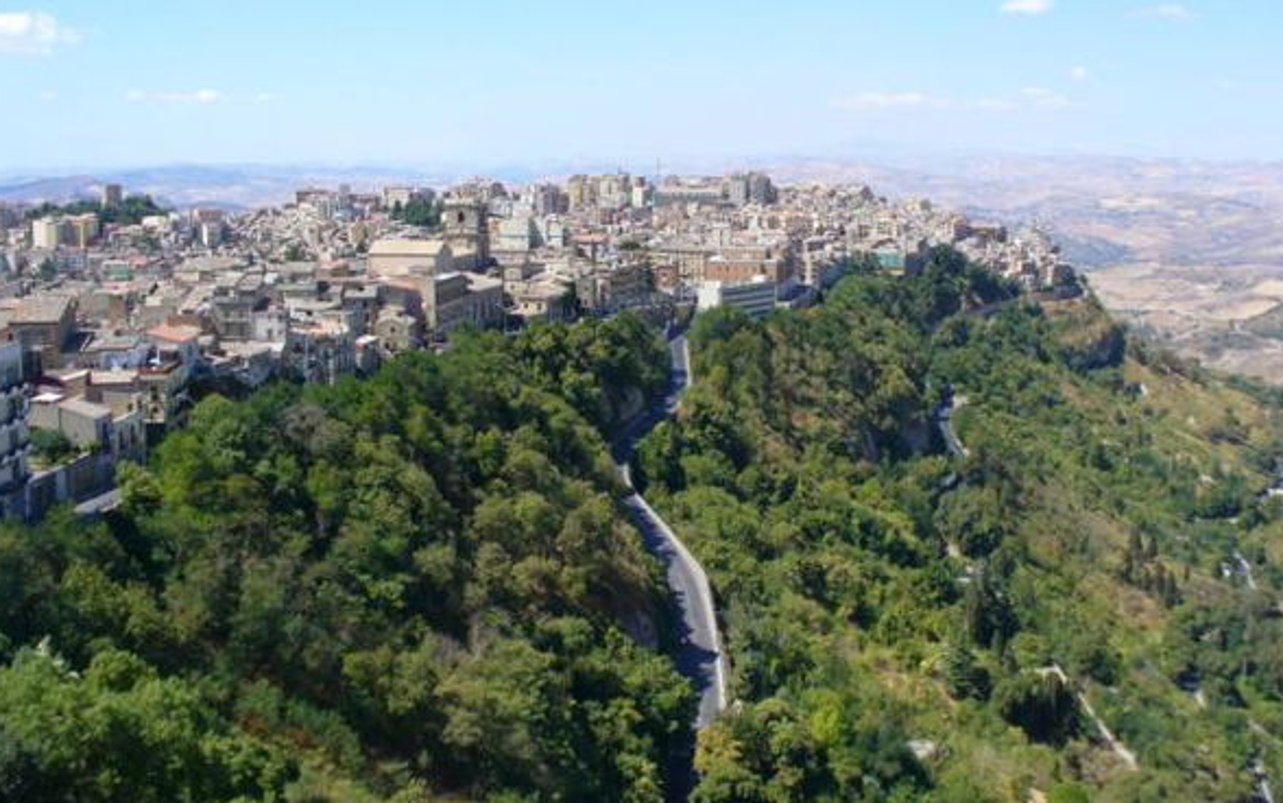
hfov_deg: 49.3
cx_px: 644
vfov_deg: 32.0
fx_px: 1399
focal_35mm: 40
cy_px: 334
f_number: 5.6
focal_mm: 6.1
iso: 80
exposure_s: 1/250
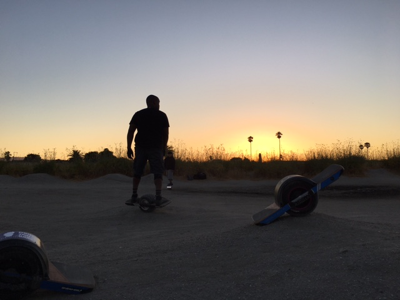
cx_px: 200
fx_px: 335
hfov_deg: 61.7
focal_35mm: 29
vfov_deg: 48.2
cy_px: 150
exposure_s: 1/472
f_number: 2.2
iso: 25
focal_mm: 4.15
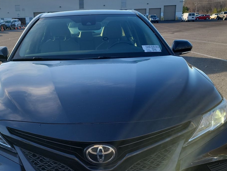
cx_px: 88
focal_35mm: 42
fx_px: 275
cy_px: 111
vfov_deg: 34.1
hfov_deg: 44.5
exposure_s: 1/189
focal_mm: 6.7
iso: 50
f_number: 1.8
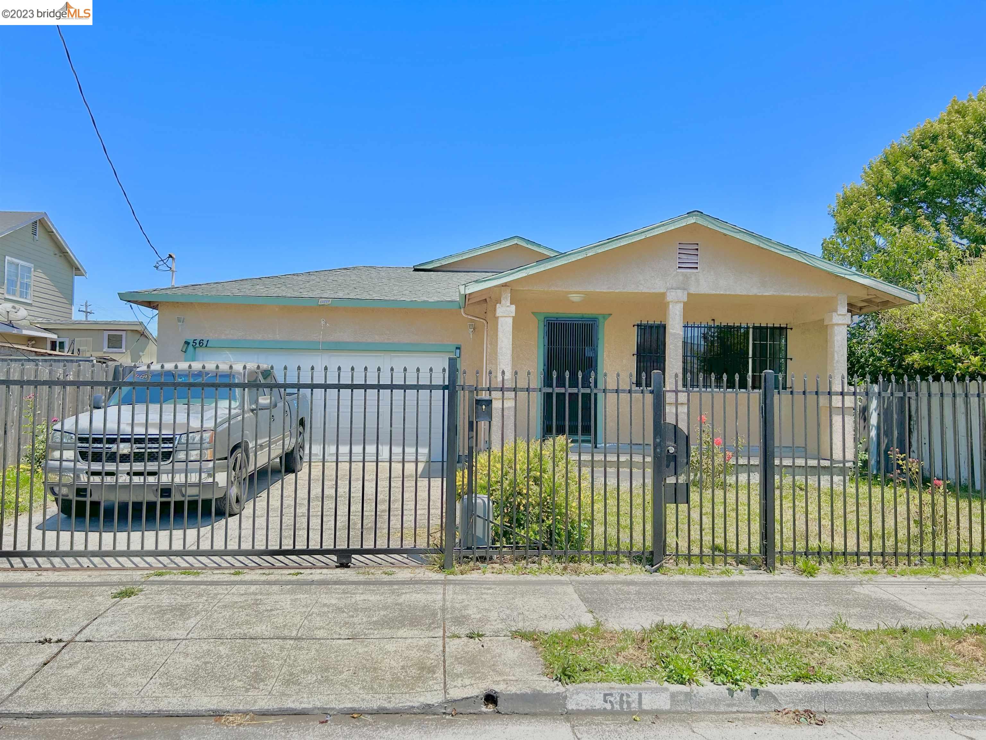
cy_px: 370
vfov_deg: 53.1
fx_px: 741
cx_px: 493
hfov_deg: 67.3
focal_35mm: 26
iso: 50
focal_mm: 5.7
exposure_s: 1/3968
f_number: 1.5
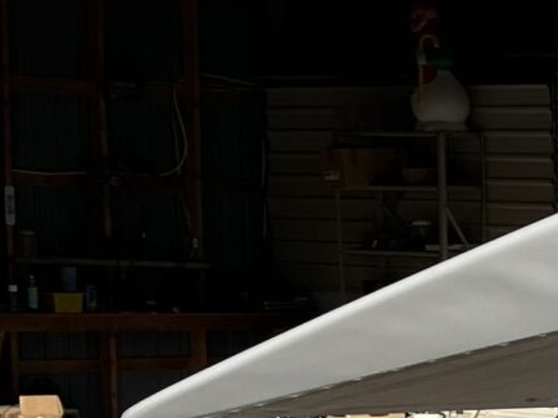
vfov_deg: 9.6
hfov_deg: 10.0
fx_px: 2466
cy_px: 505
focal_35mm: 153
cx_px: 1615
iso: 50
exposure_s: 1/5076
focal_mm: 5.1
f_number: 1.6
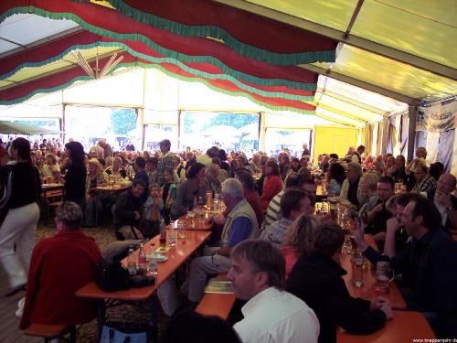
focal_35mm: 39
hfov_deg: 47.9
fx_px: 515
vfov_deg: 36.8
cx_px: 228
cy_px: 172
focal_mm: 8
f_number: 3.4
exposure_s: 1/20
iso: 200
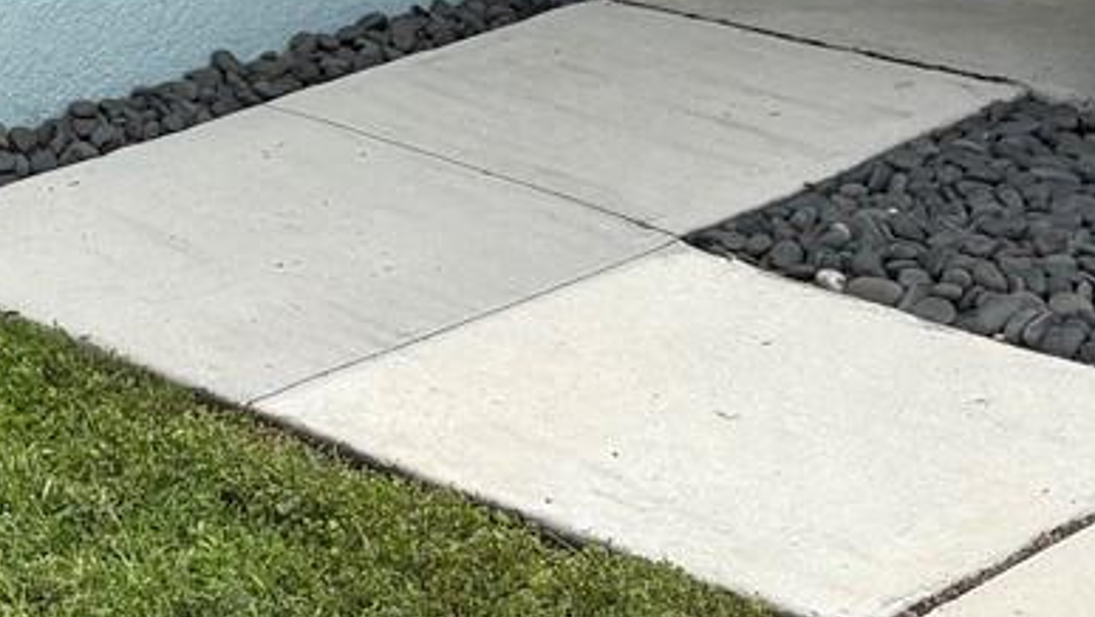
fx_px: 3398
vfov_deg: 10.0
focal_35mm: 117
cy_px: -379
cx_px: 102
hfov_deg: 18.0
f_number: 1.6
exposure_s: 1/3125
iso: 50
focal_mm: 5.96
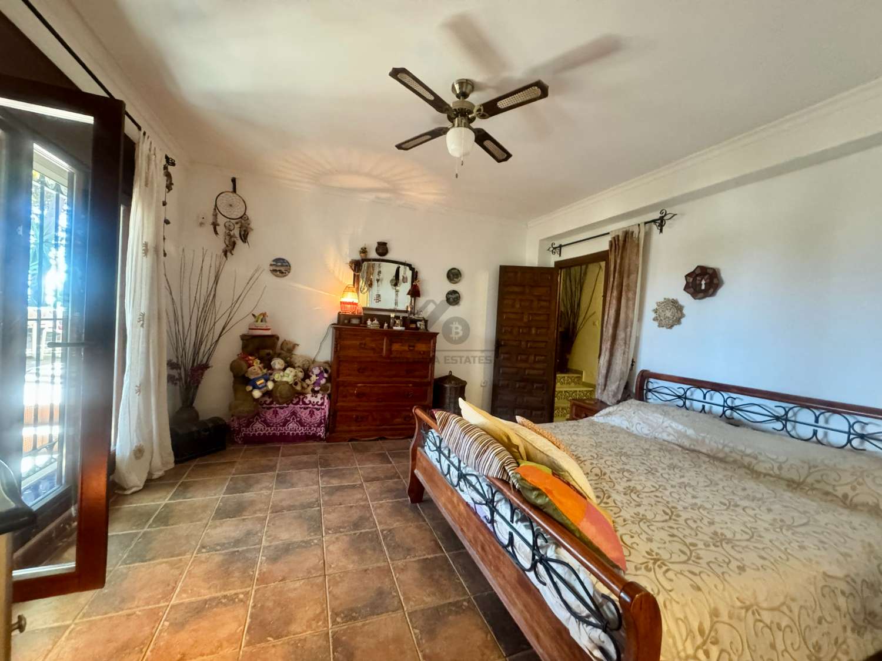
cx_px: 441
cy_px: 330
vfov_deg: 85.7
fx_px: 357
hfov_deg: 102.1
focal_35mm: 14
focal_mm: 2.22
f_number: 2.2
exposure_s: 1/50
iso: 1000
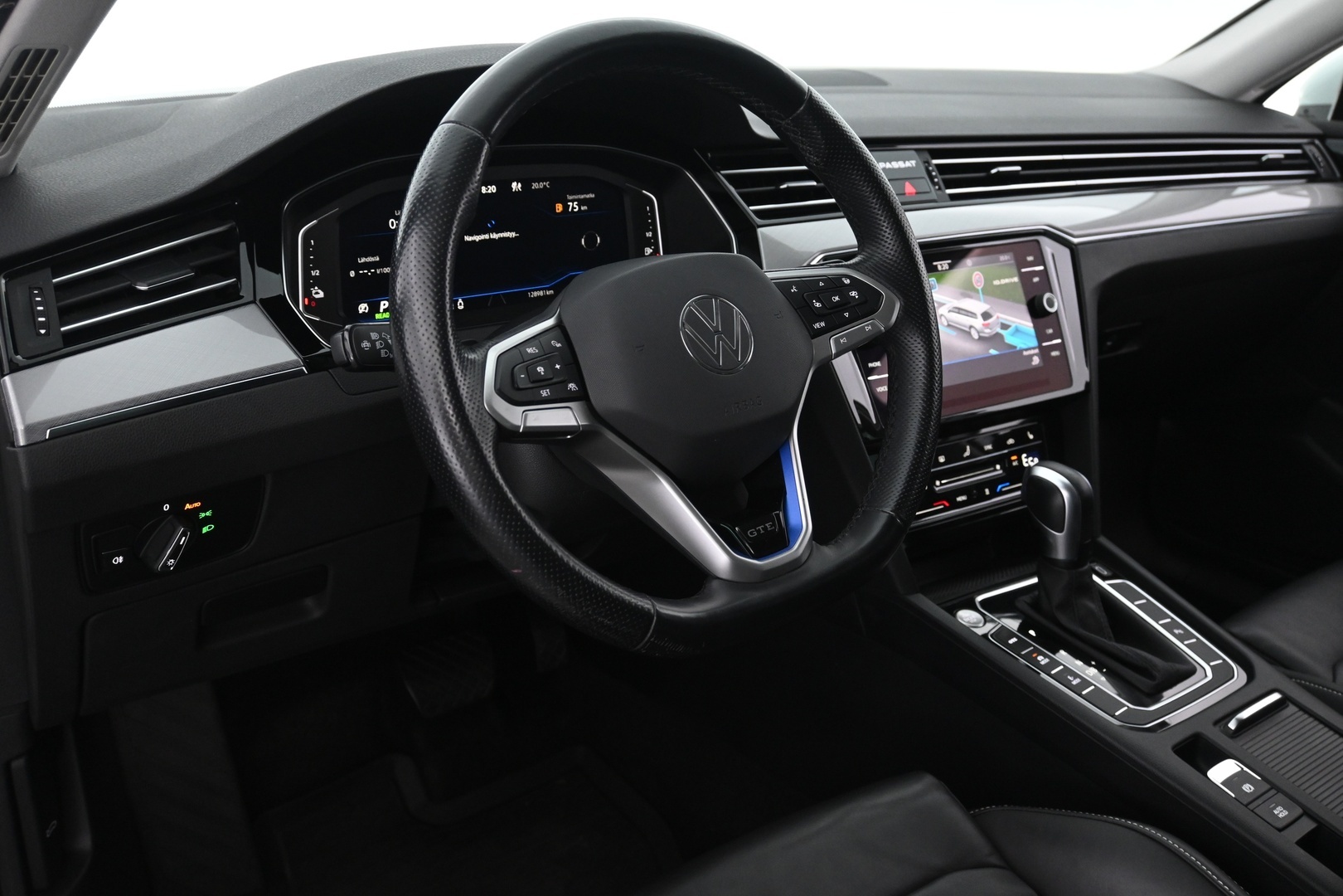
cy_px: 448
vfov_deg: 40.8
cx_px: 672
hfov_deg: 58.3
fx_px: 1203
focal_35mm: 32
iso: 1600
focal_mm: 21.5
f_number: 4
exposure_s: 1/30
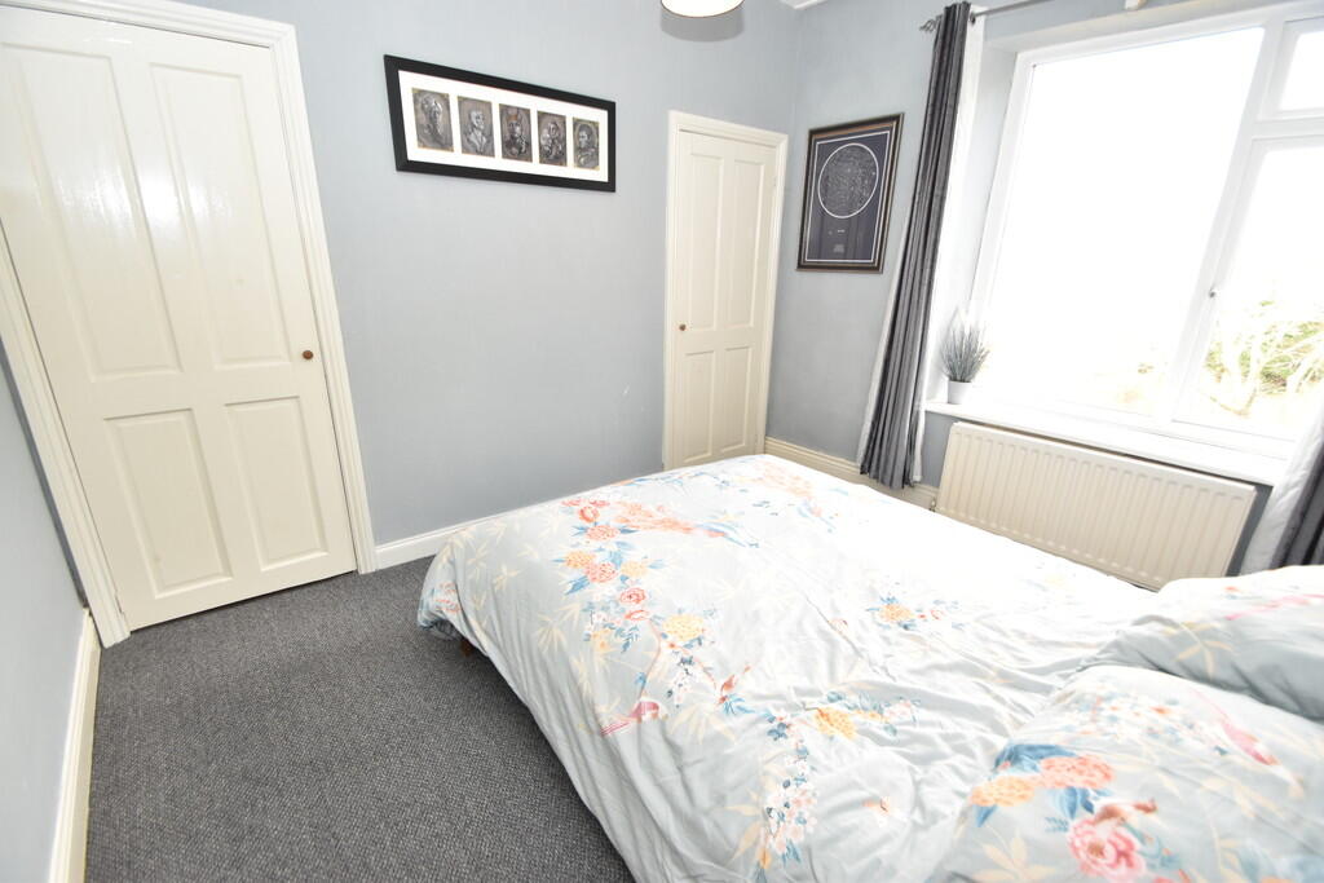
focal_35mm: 15
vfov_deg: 77.3
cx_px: 662
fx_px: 552
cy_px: 442
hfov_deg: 100.4
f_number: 4.5
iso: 800
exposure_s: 1/80
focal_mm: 10
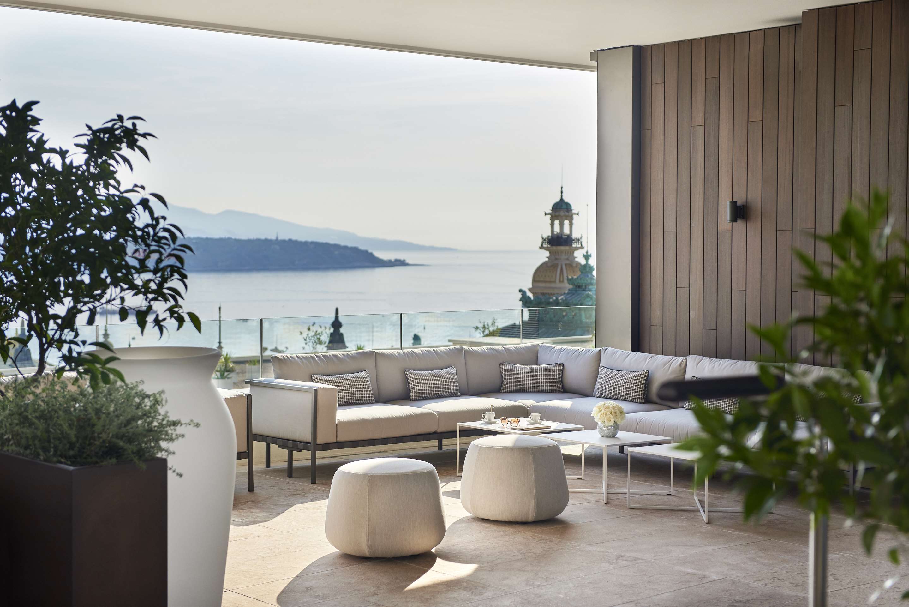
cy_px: 304
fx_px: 1465
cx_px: 454
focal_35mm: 58
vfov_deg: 23.4
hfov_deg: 34.5
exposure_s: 1/400
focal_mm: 58
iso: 125
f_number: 4.5
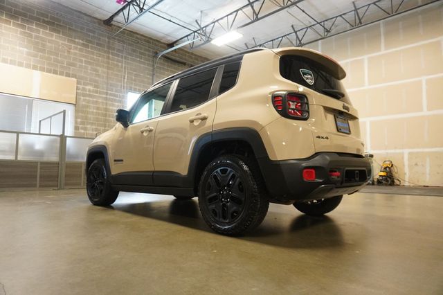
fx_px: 295
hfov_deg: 73.8
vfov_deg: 53.1
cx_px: 222
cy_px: 148
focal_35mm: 24
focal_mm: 16
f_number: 3.5
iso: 3200
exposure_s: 1/160
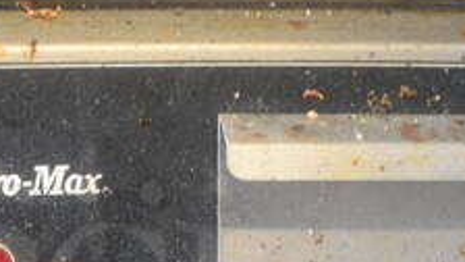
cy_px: 277
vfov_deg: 15.3
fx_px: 949
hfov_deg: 26.9
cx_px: 87
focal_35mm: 77
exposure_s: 1/125
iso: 1400
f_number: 3.5
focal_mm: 18
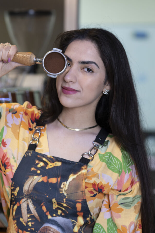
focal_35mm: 145
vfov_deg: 14.2
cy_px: 116
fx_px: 936
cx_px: 69
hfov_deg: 9.5
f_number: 2.5
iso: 500
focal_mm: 85
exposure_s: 1/160
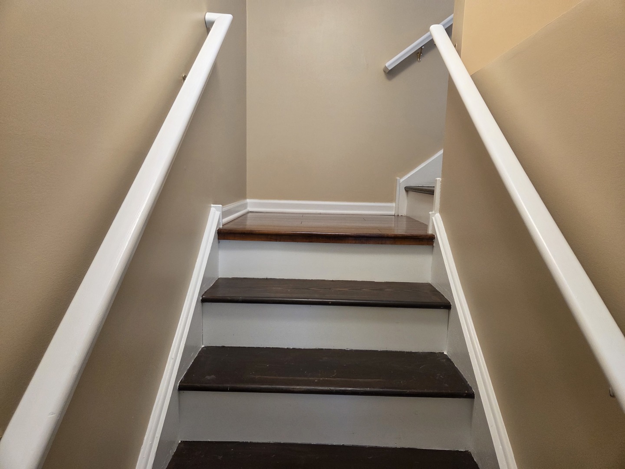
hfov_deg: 73.9
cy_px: 234
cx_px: 312
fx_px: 415
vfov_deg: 58.9
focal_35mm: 23
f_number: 1.8
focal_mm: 5.4
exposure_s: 1/120
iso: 320
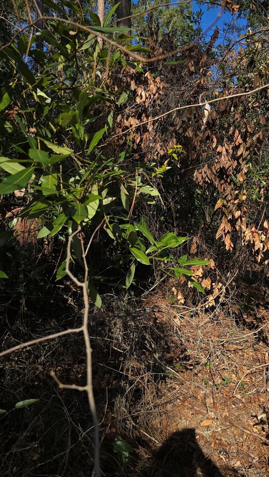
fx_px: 330
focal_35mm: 26
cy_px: 234
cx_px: 157
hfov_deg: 44.2
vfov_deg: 71.9
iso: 12
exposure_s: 1/614
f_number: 1.7
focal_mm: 6.3
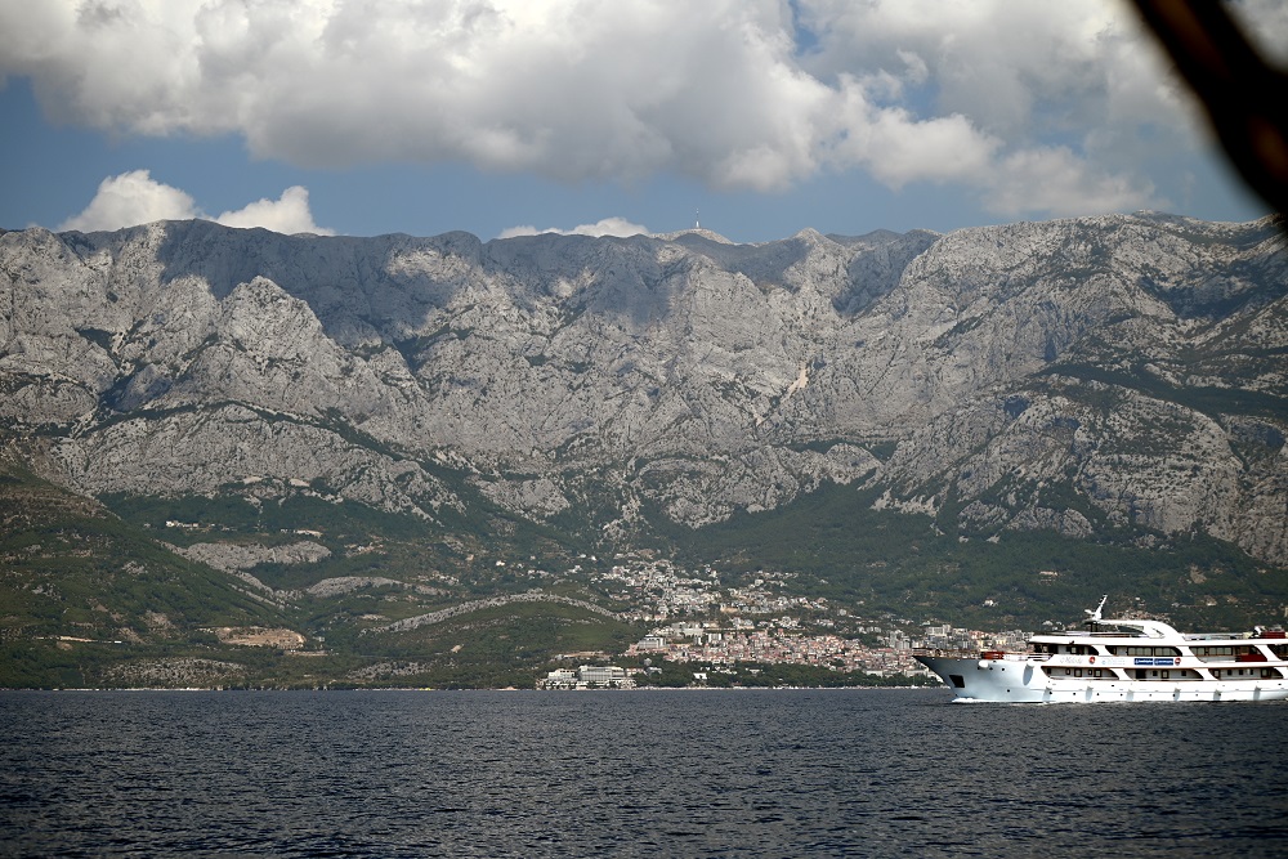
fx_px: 2791
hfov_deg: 26.0
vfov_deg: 17.5
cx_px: 644
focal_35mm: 78
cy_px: 430
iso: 100
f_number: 4.5
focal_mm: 78
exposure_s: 1/1600
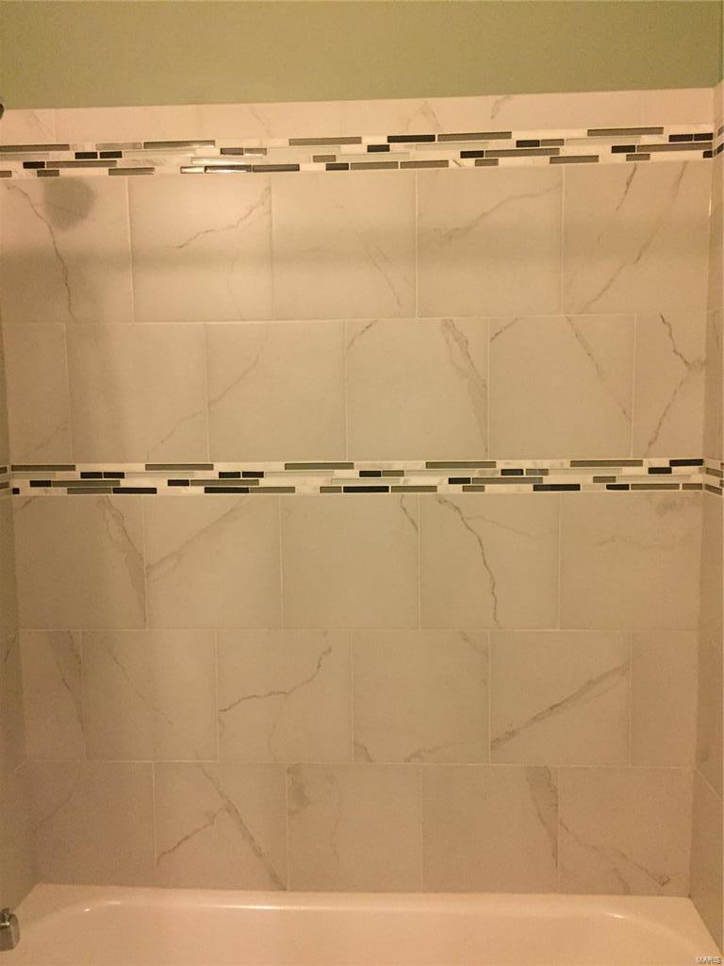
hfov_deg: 48.2
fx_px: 809
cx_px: 362
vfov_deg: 61.7
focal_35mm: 29
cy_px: 483
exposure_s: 1/15
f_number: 2.2
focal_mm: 4.15
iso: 250
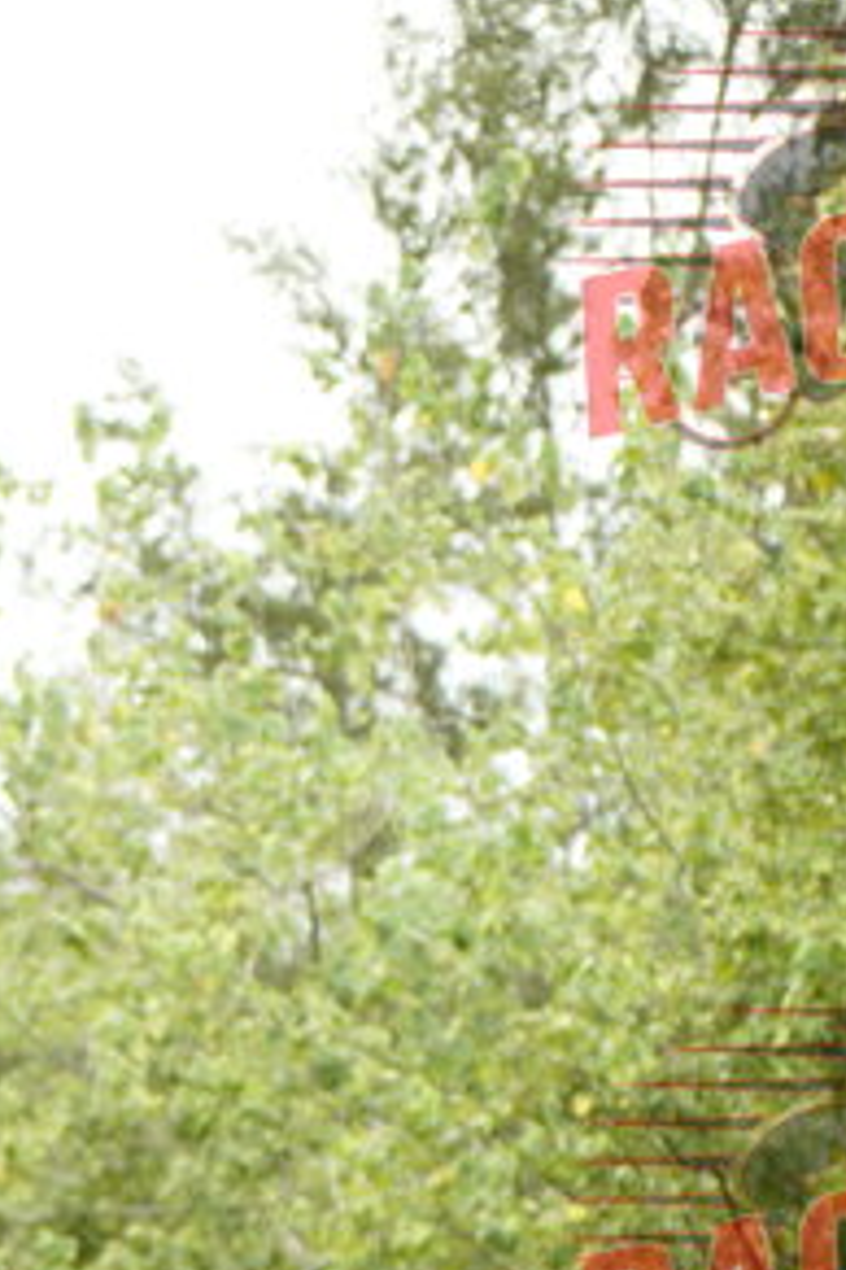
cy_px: 1580
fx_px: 10186
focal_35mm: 289
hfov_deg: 4.7
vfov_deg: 7.1
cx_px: -181
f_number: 2.8
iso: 4000
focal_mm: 70
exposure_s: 1/1000
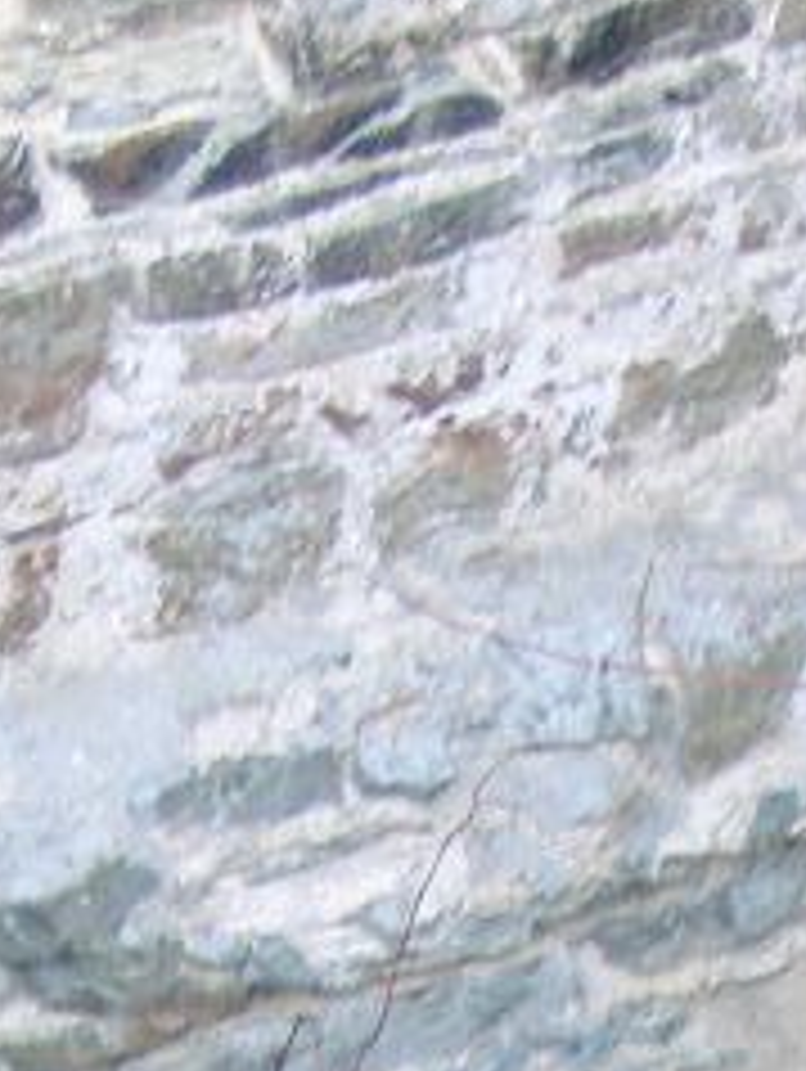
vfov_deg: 10.6
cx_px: 811
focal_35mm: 178
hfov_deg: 8.3
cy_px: 1768
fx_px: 5516
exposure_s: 1/30
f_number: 2
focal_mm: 11.05
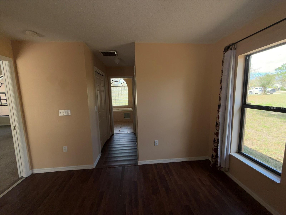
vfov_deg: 85.7
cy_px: 108
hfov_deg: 102.1
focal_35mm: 14
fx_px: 116
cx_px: 143
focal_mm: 2.22
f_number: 2.2
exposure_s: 1/148
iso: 16
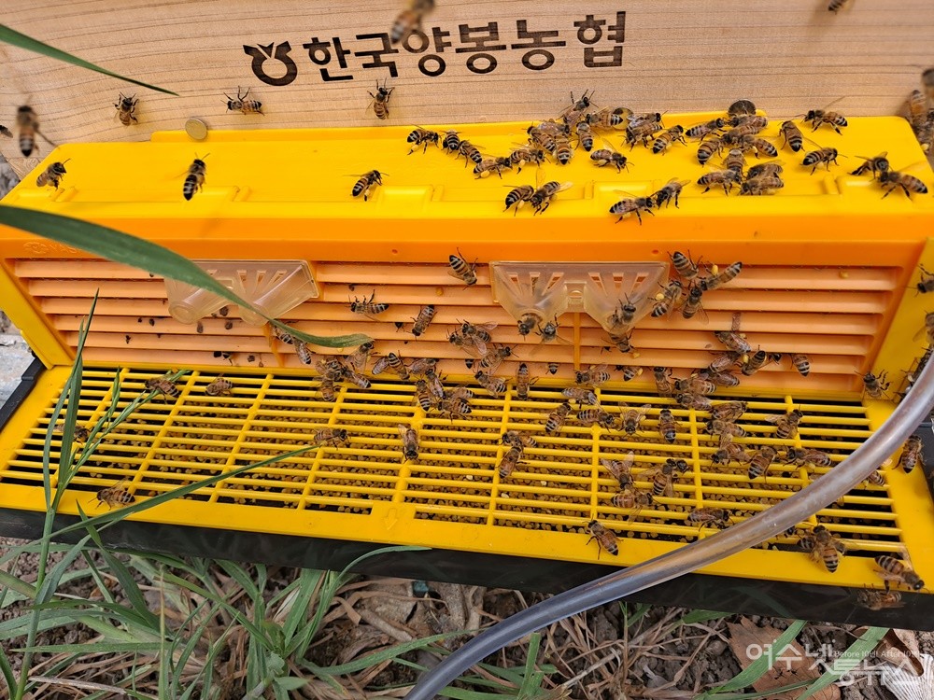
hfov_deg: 71.6
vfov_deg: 56.8
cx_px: 467
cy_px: 350
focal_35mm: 24
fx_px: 648
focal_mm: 5.23
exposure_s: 1/370
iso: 25
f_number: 1.8
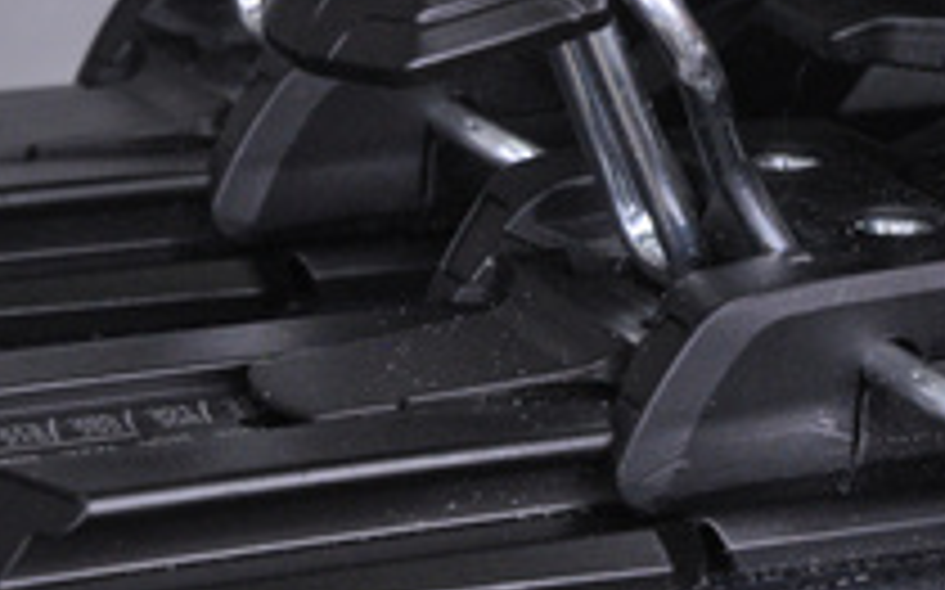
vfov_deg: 5.7
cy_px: 97
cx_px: 900
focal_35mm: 229
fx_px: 5895
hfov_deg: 9.1
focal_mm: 70
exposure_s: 1/125
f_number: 9.5
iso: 3200
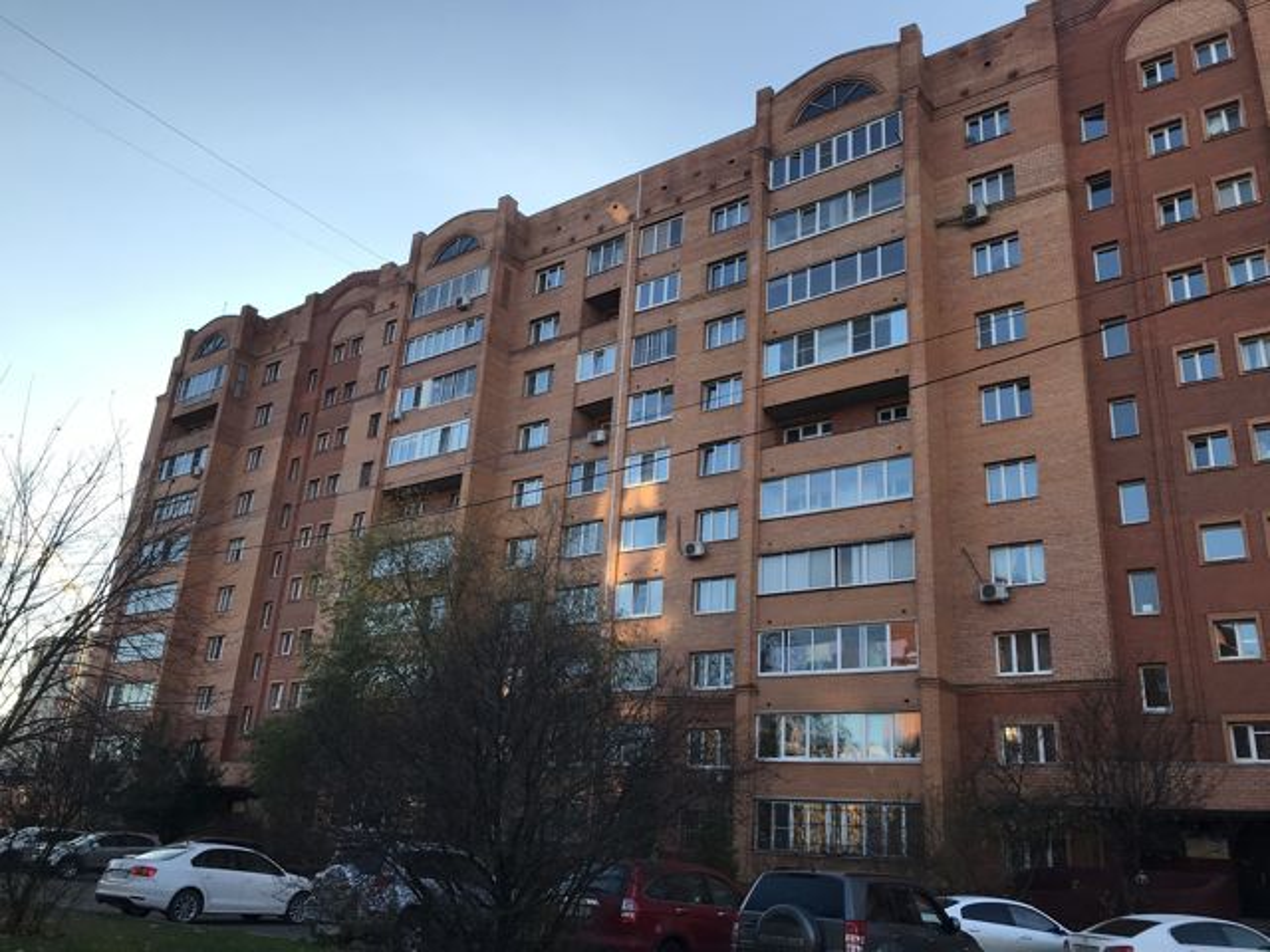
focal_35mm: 28
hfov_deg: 63.4
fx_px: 1027
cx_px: 635
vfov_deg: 49.7
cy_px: 476
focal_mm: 3.99
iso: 20
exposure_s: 1/660
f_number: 1.8
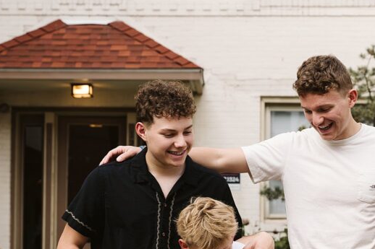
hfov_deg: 22.3
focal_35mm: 91
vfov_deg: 14.9
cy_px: 208
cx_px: 261
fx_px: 948
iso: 400
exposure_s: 1/800
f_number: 4
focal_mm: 46
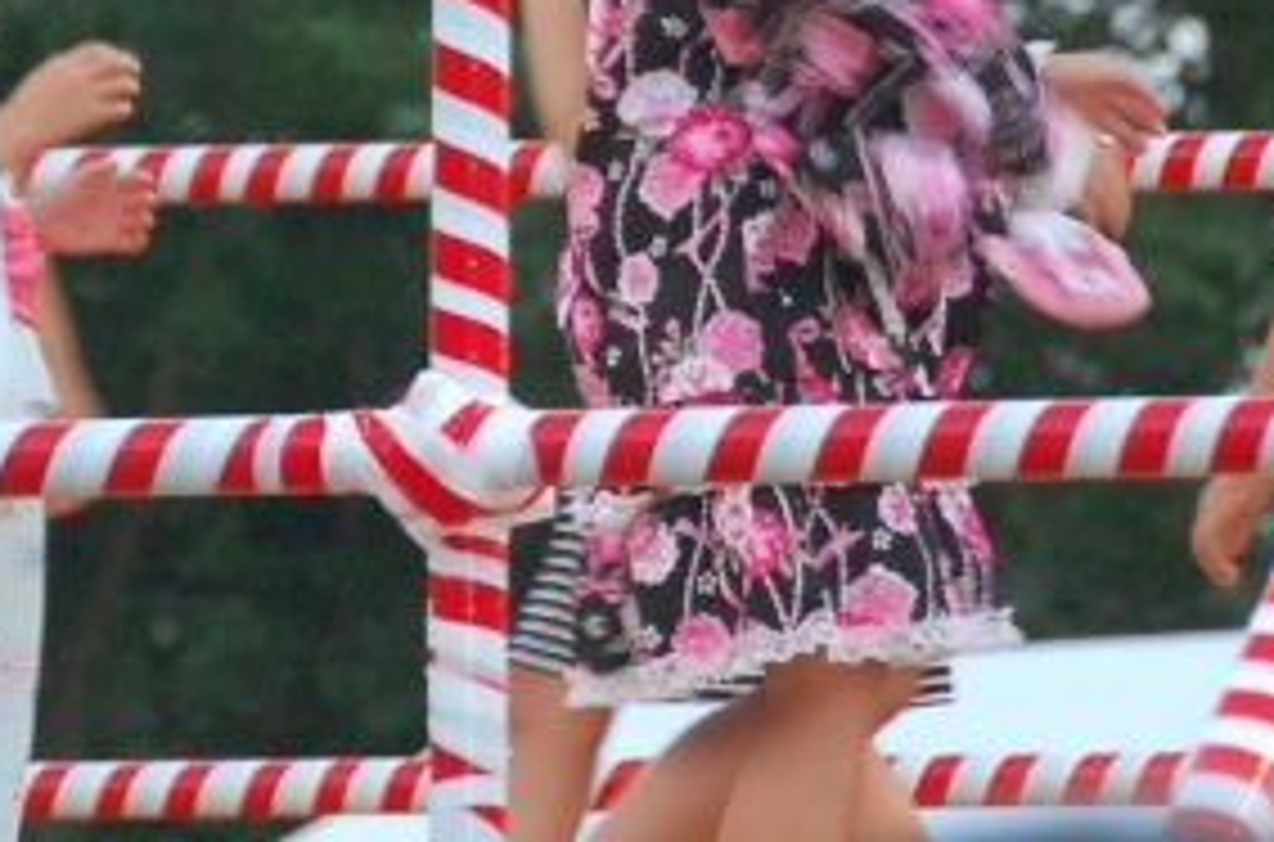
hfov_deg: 3.2
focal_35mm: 637
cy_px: 90
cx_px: 261
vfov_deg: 2.1
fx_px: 22480
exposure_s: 1/60
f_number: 5.6
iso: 1600
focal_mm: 150
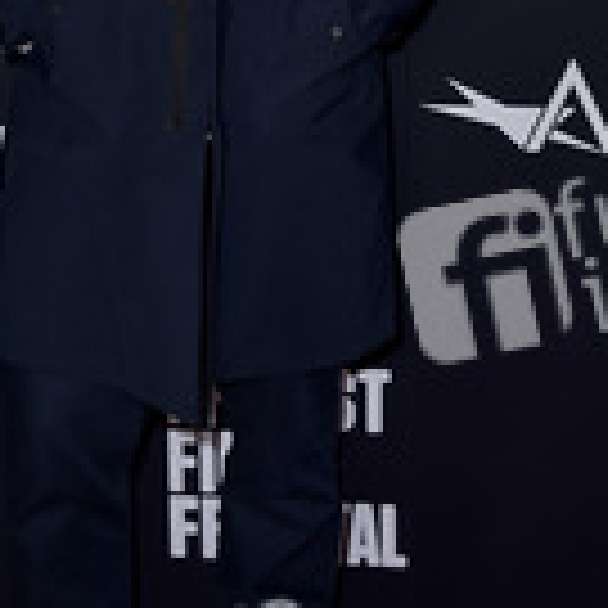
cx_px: 223
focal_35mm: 111
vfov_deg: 15.5
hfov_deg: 15.7
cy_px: 32
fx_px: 2206
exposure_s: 1/200
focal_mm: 44
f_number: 6.3
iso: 500
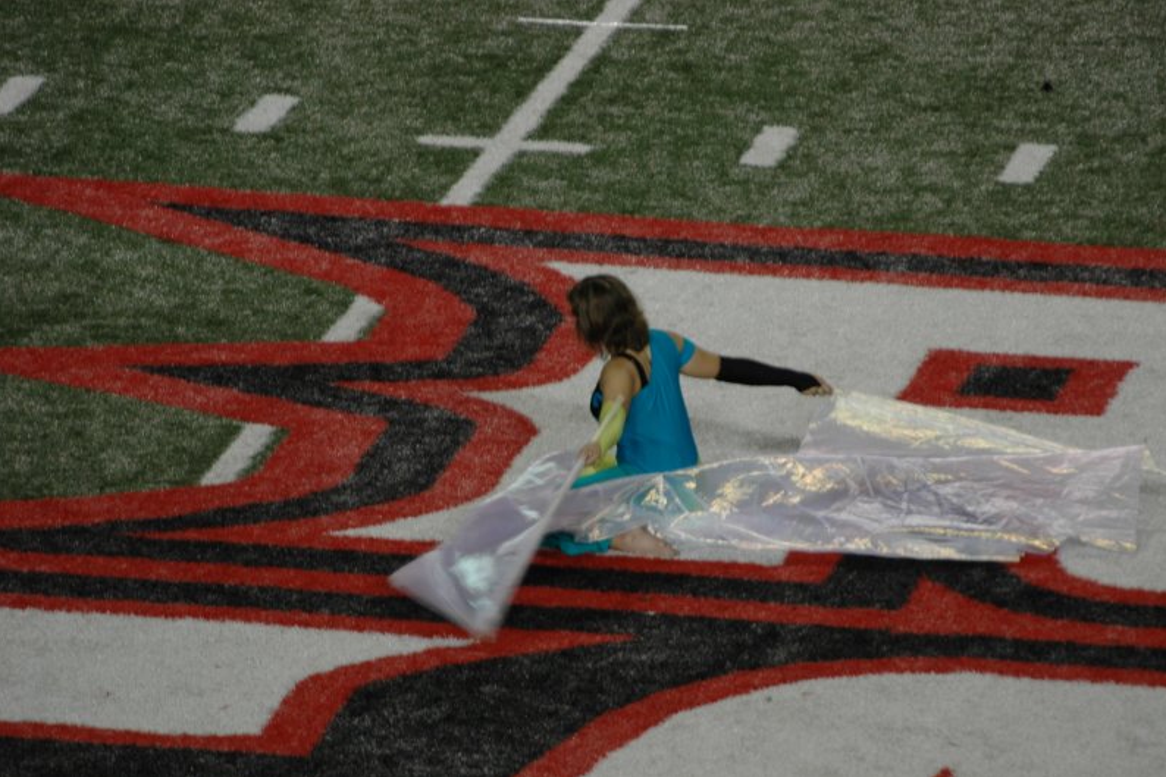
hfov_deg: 3.4
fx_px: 19558
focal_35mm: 604
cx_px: 584
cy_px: 389
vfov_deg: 2.3
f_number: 5.6
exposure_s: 1/60
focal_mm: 400
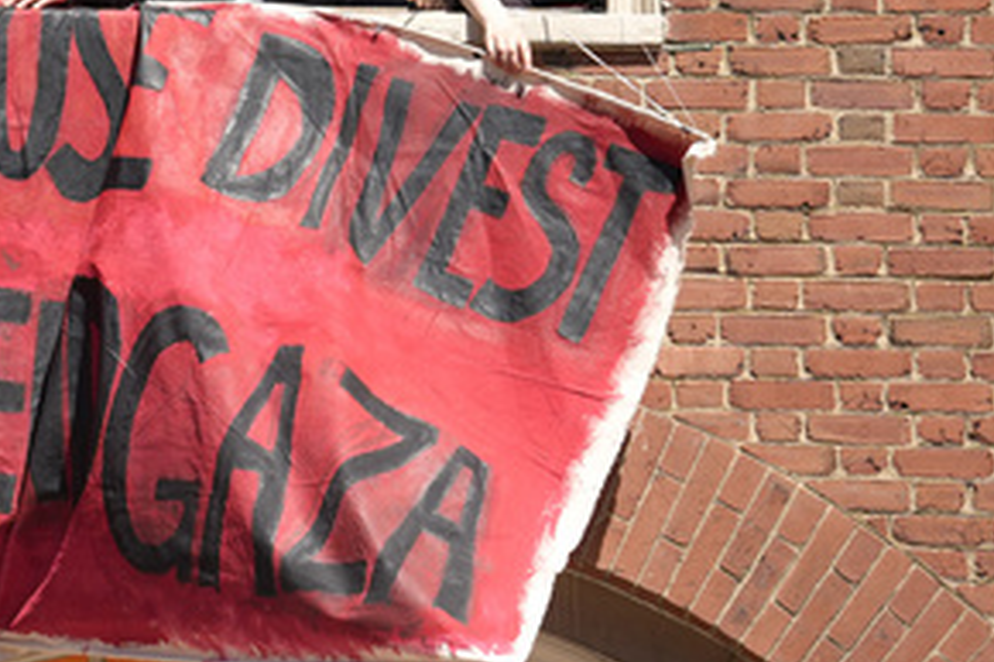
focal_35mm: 353
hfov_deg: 5.8
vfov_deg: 3.9
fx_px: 9741
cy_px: 153
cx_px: 185
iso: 400
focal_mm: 200
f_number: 4
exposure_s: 1/4000
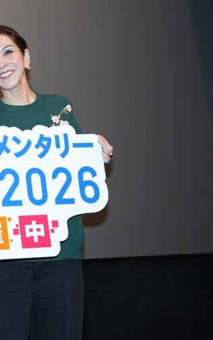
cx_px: -45
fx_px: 1160
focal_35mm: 125
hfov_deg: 10.3
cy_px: 173
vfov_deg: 16.7
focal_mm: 79
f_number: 5.6
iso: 3200
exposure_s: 1/125
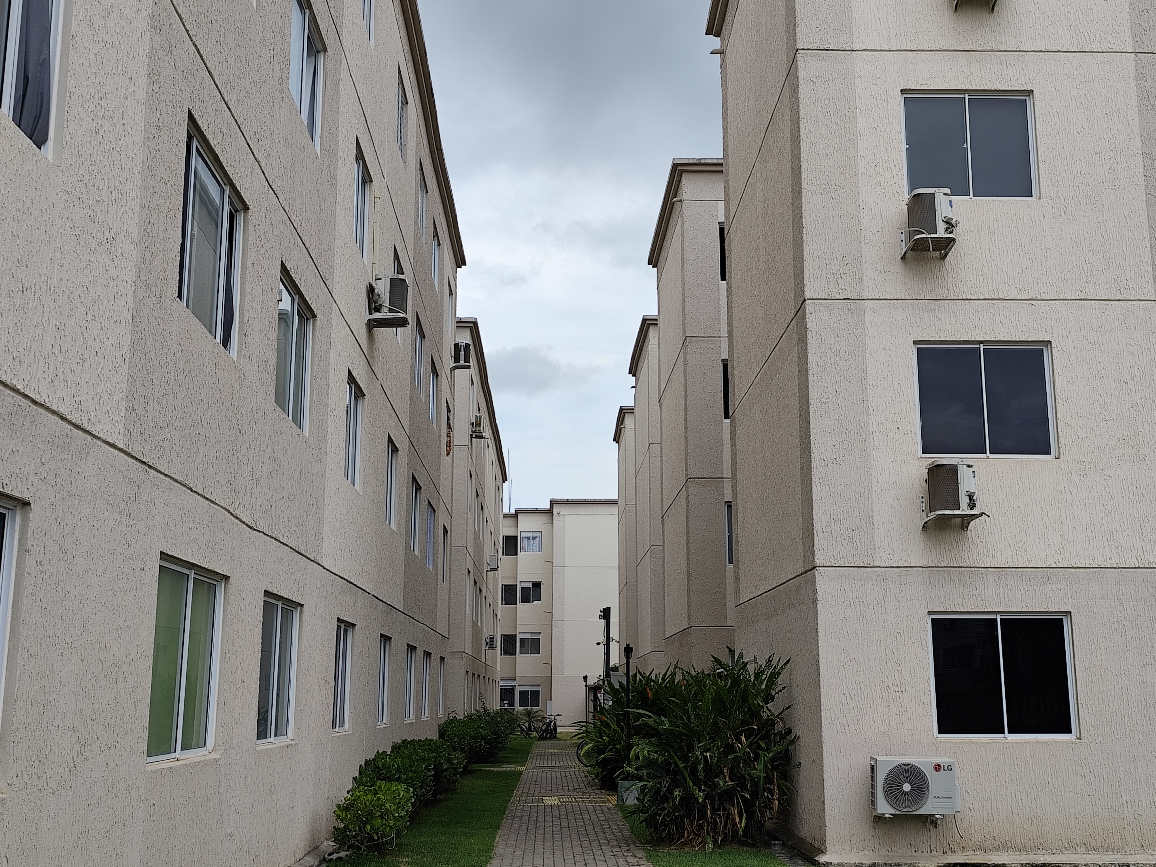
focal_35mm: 37
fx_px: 1236
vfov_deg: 38.7
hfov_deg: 50.1
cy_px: 434
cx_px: 578
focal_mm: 6.14
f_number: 1.65
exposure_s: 1/926
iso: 50
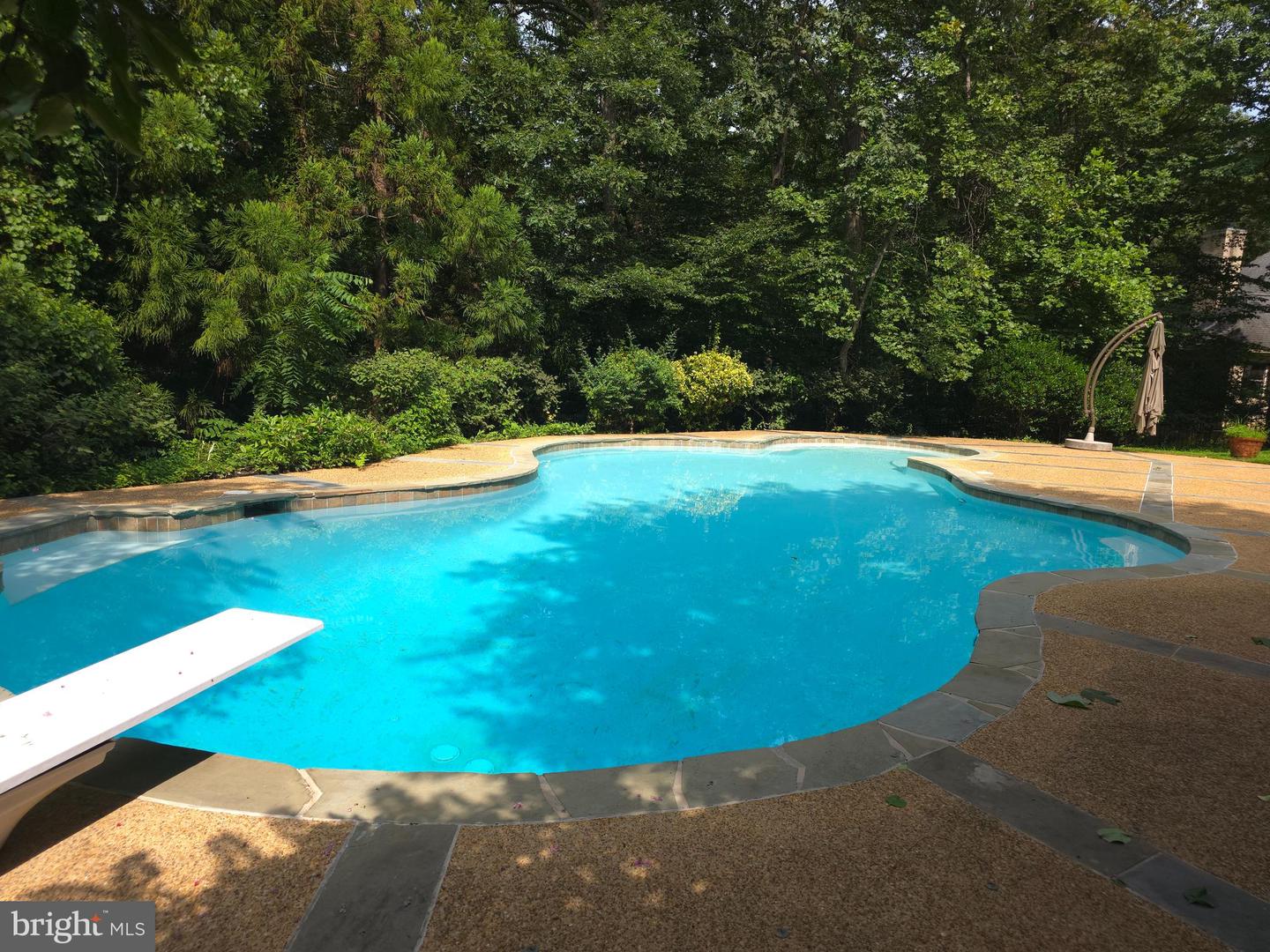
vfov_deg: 58.9
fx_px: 844
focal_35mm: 23
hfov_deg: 73.9
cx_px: 635
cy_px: 476
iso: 12
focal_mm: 6.3
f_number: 1.7
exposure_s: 1/293
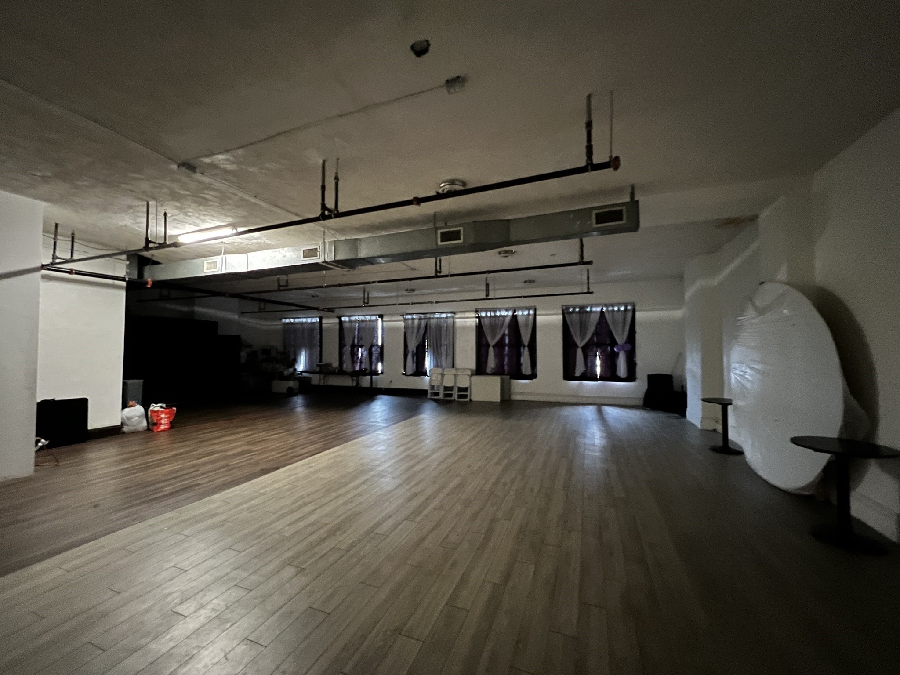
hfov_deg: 106.2
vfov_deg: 89.9
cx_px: 450
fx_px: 338
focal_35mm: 13
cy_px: 338
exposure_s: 1/12
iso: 800
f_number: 1.8
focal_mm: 1.57
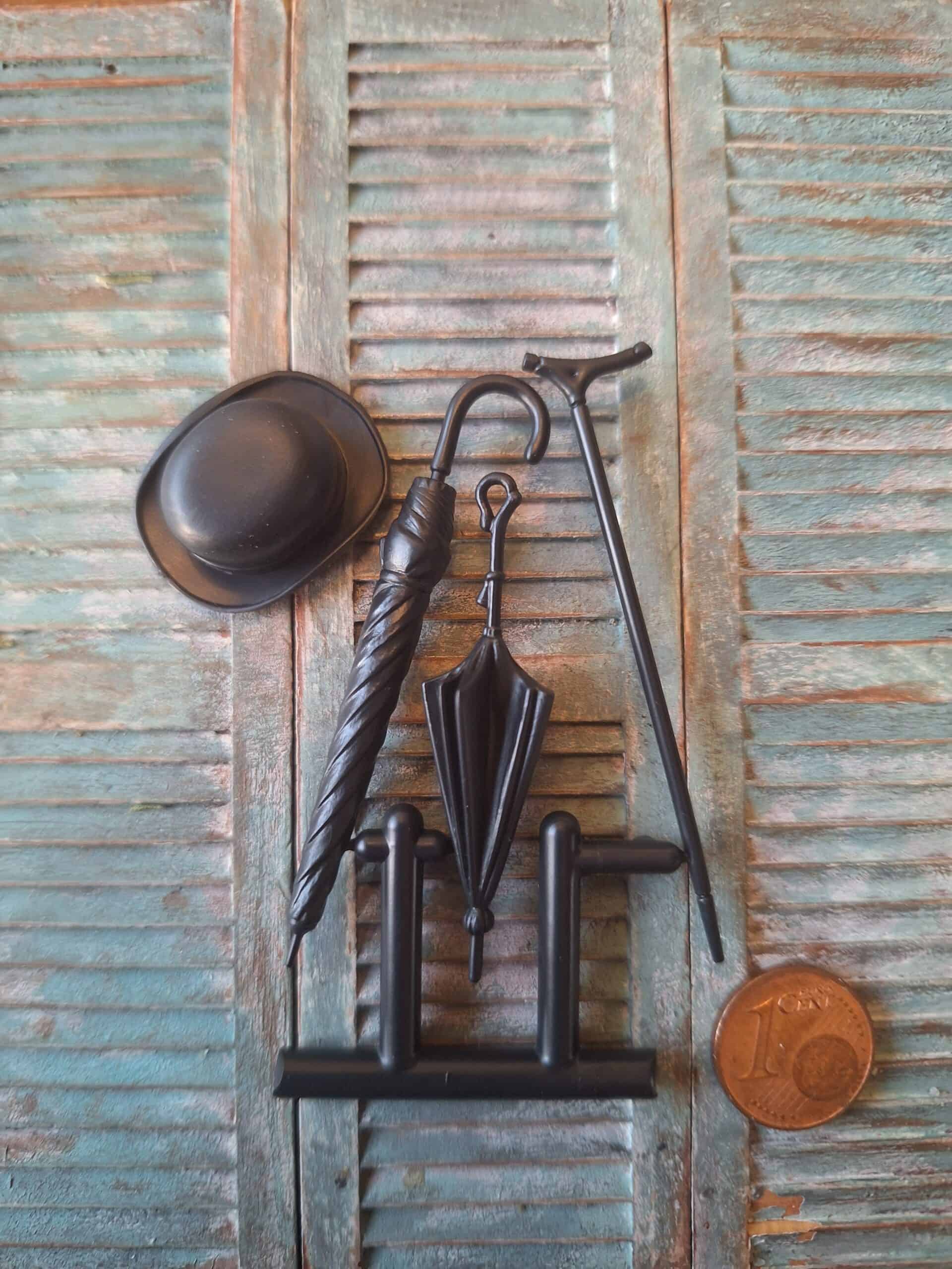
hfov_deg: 58.9
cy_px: 634
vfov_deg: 73.9
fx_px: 843
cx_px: 476
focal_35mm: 23
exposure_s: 1/25
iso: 250
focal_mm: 5.54
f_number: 1.8
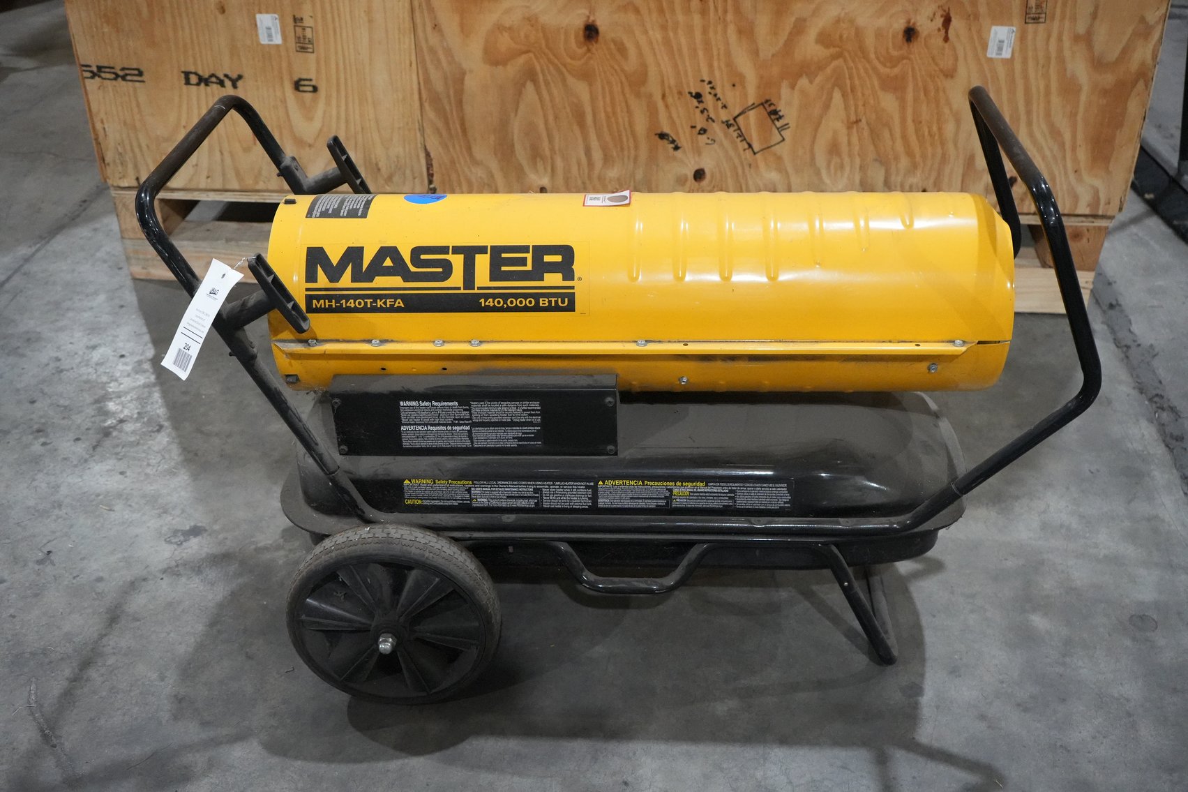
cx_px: 594
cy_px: 396
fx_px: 1221
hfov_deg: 51.9
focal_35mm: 37
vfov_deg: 35.9
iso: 8000
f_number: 5.6
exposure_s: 1/250
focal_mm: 37
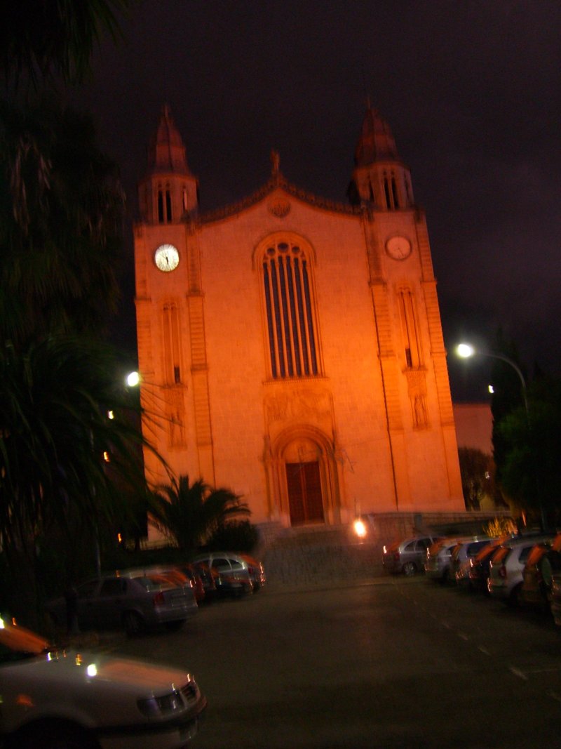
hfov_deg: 37.7
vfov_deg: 49.0
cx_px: 280
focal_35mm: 38
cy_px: 374
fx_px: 821
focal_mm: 6.2
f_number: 2.7
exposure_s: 1/8
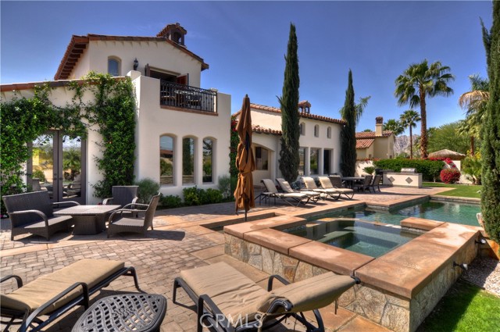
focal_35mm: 18
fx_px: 250
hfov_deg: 90.1
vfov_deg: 67.2
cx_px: 250
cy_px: 166
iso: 200
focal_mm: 12
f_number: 6.3
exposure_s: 1/640
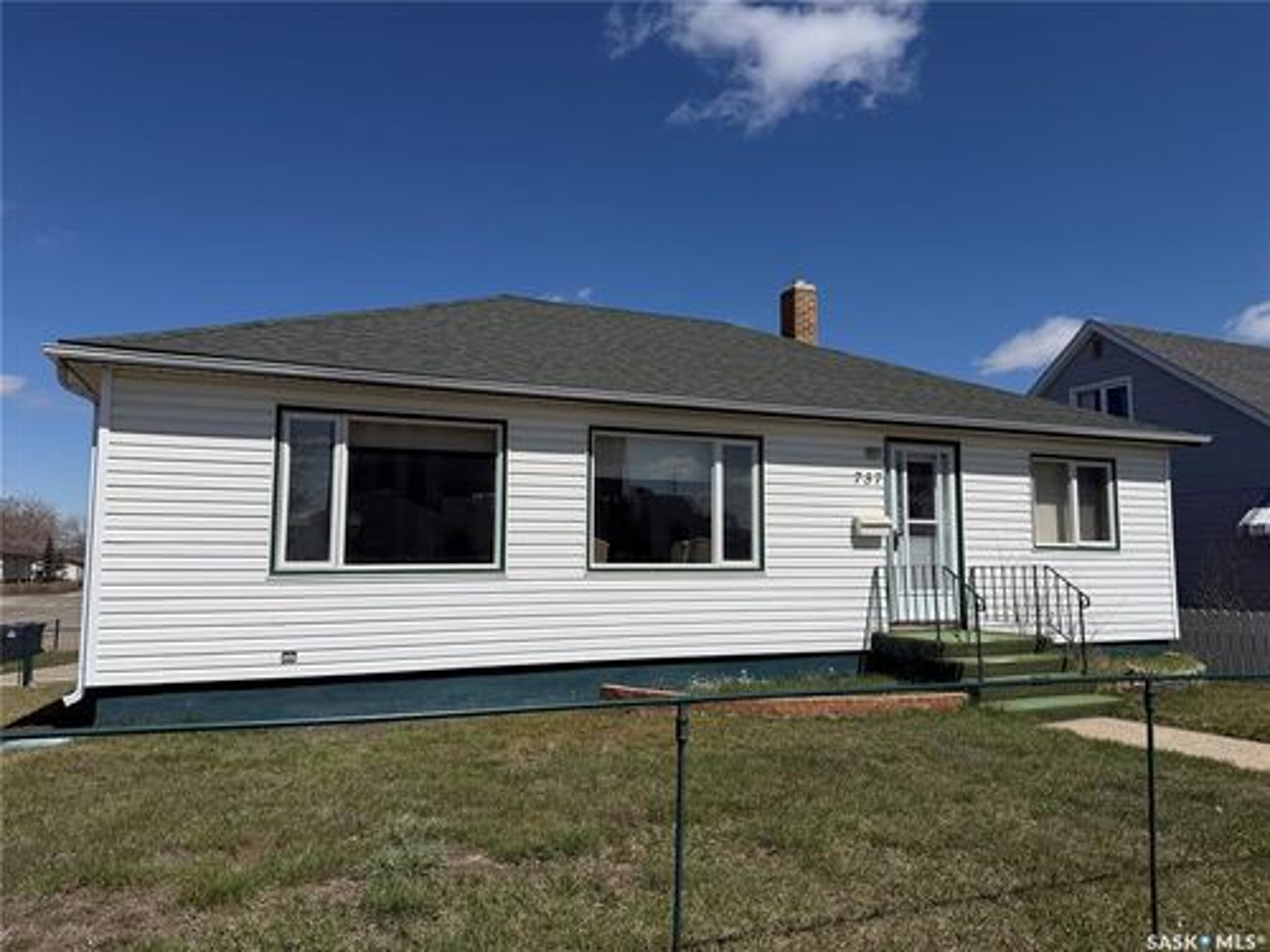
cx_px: 635
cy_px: 476
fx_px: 881
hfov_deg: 71.6
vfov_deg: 56.8
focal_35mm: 24
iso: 80
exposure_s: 1/11905
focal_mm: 6.76
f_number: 1.78
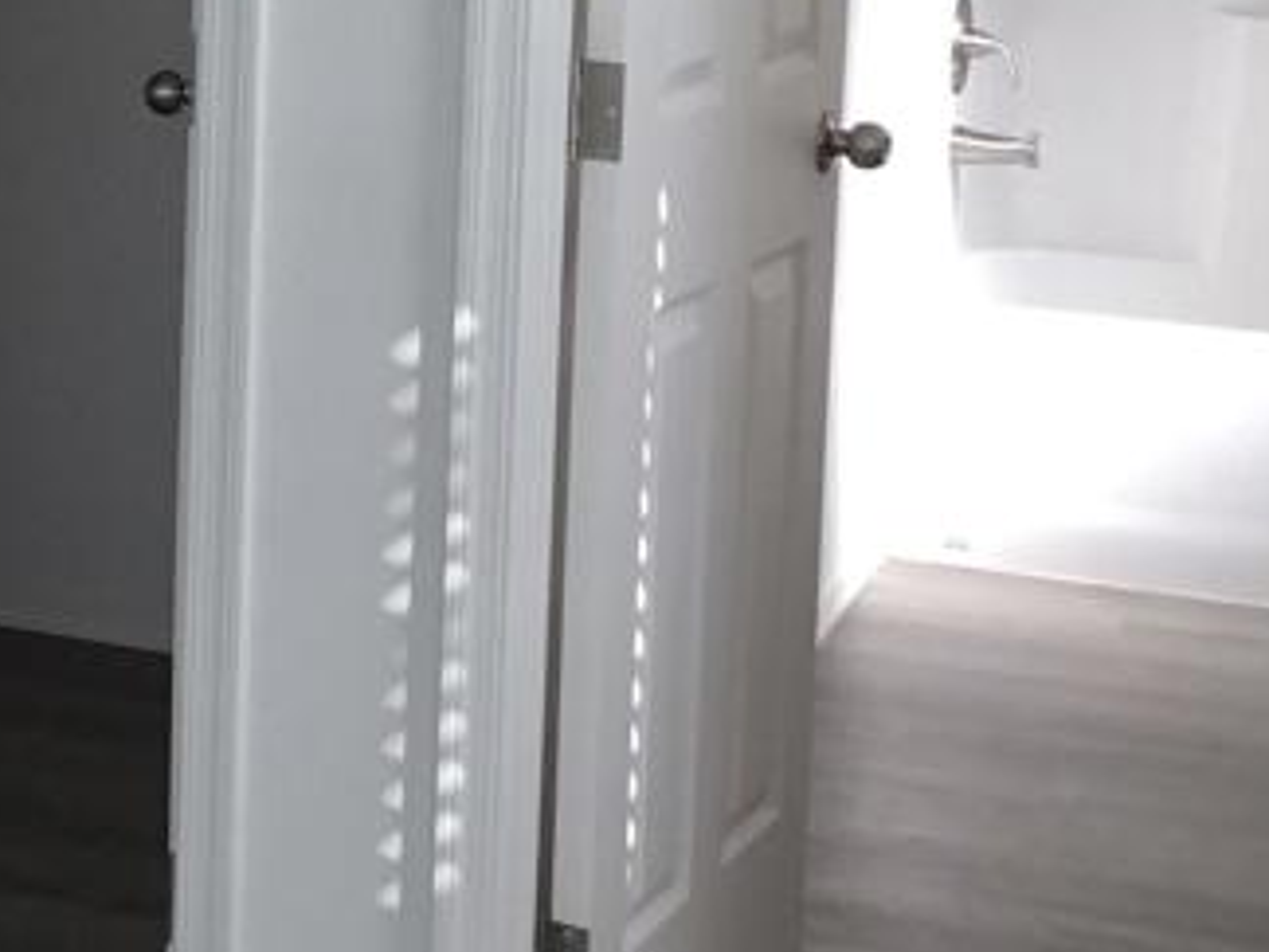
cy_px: -51
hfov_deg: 18.6
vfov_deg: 14.8
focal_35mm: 98
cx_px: -376
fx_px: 3593
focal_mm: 3.3
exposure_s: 1/120
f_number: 2.4
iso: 40
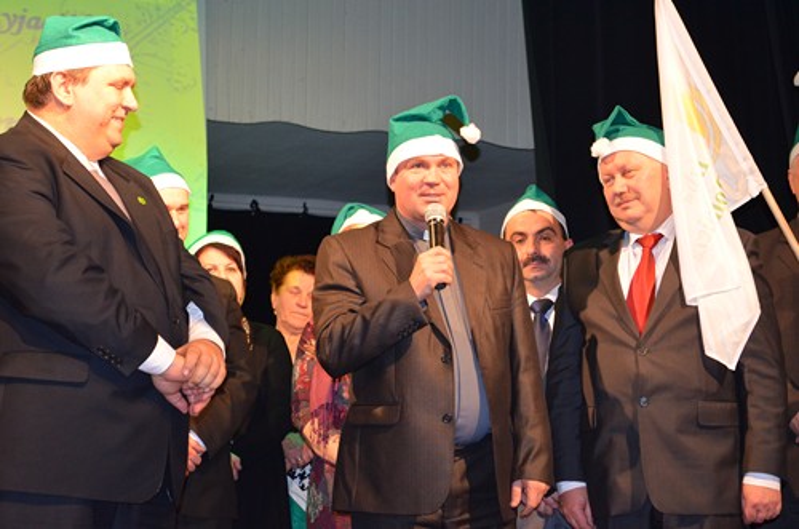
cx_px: 400
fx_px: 1827
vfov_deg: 16.5
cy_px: 264
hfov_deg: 24.7
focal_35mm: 82
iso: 2000
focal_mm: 55
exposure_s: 1/60
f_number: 5.6
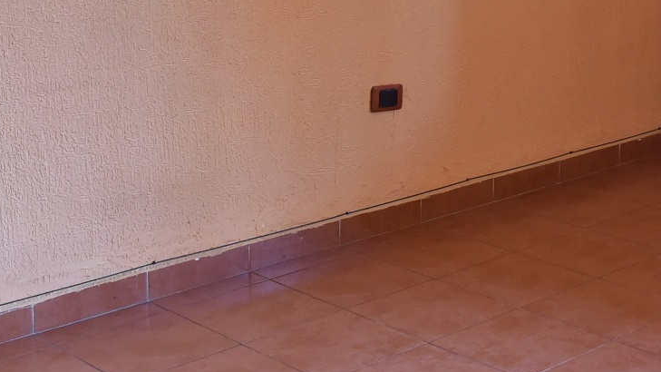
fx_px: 1350
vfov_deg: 15.3
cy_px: -29
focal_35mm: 77
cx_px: 528
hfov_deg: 27.0
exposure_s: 1/40
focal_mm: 24
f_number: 5
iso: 1600
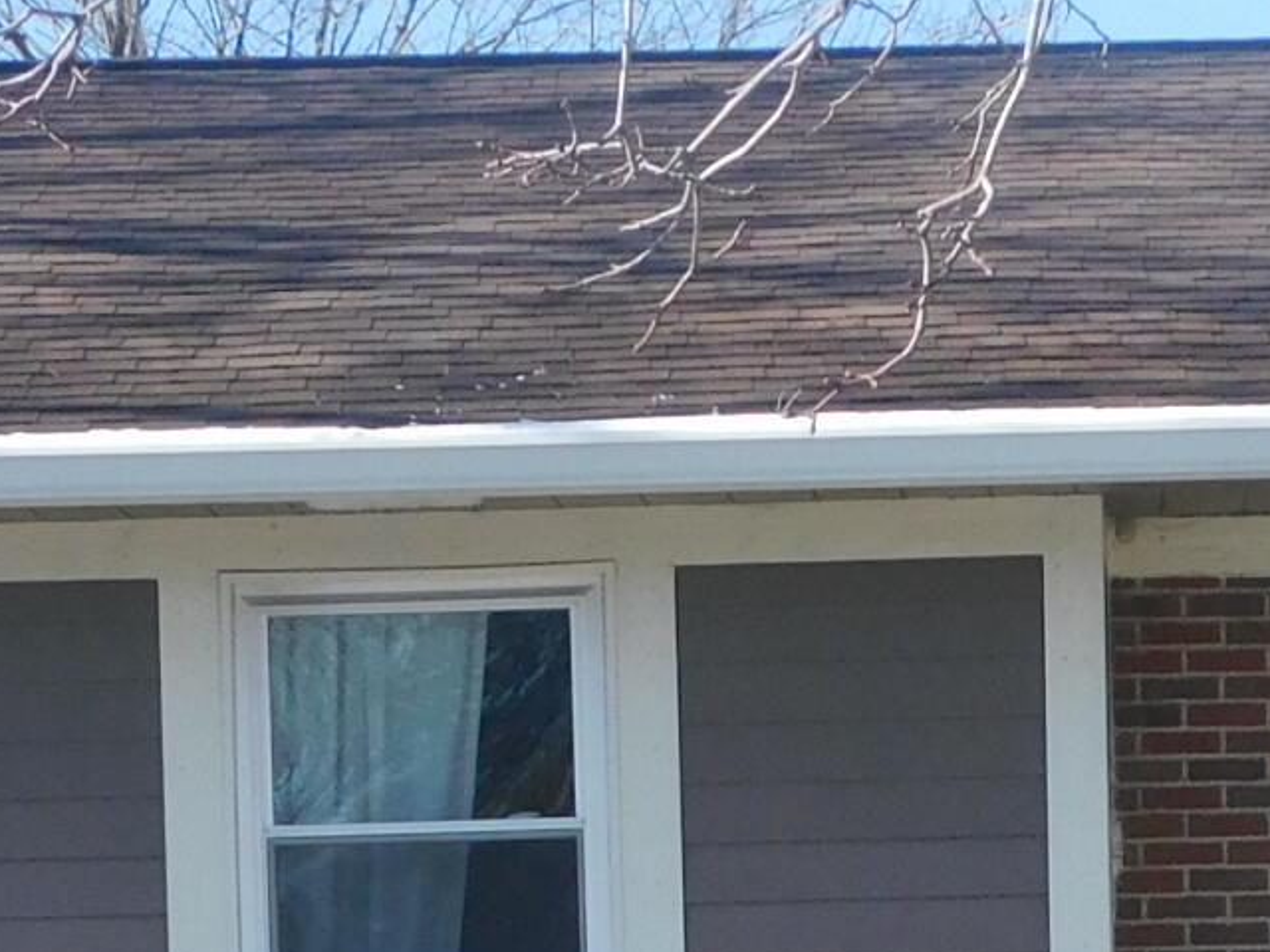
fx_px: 7741
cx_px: 1123
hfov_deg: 9.3
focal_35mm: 211
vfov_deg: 6.9
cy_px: 1561
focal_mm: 8
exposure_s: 1/500
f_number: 3.7
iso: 125
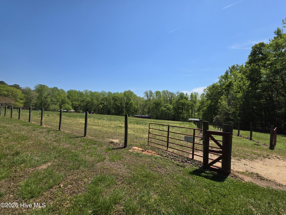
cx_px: 143
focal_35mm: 13
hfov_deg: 106.2
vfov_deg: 89.9
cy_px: 108
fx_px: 107
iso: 40
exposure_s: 1/2921
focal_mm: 2.2
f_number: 1.9
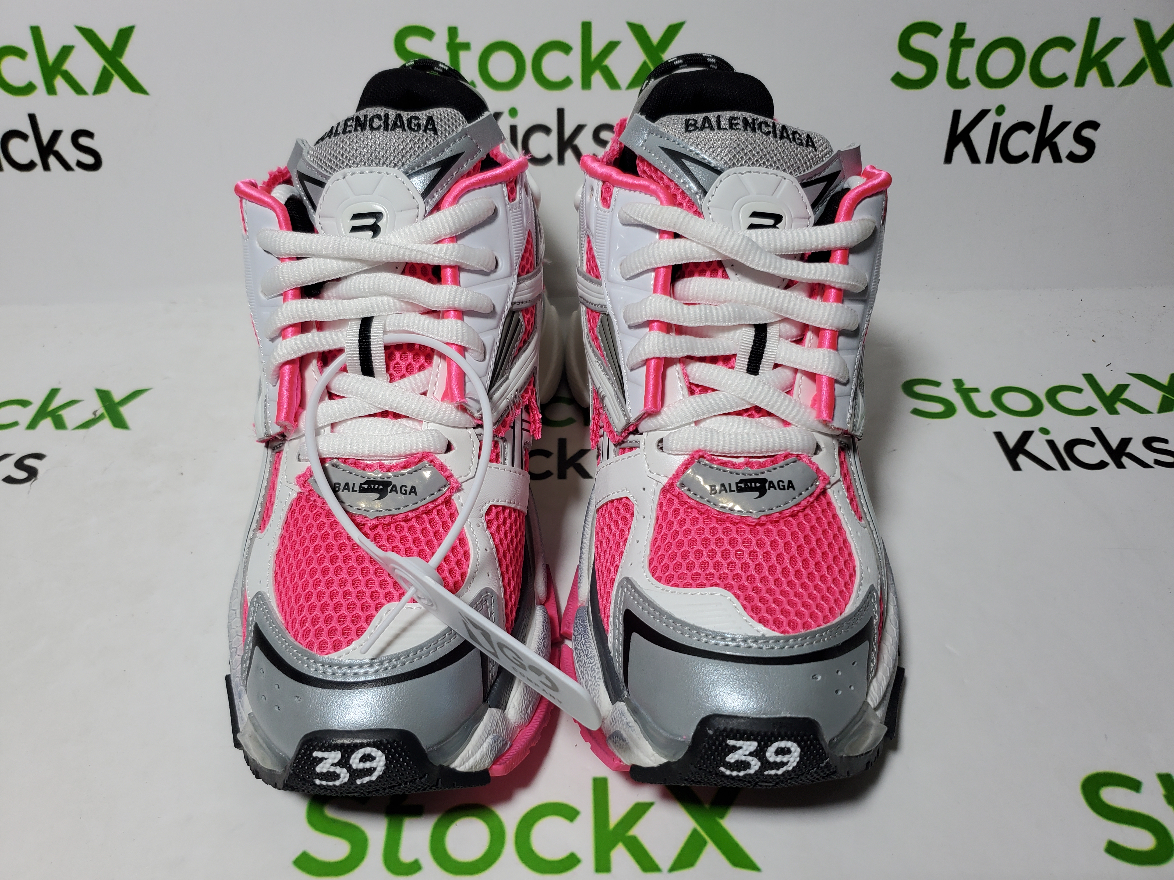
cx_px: 587
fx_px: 882
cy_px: 440
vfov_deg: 53.1
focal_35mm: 26
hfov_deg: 67.3
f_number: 1.5
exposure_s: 1/561
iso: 50
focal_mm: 4.3
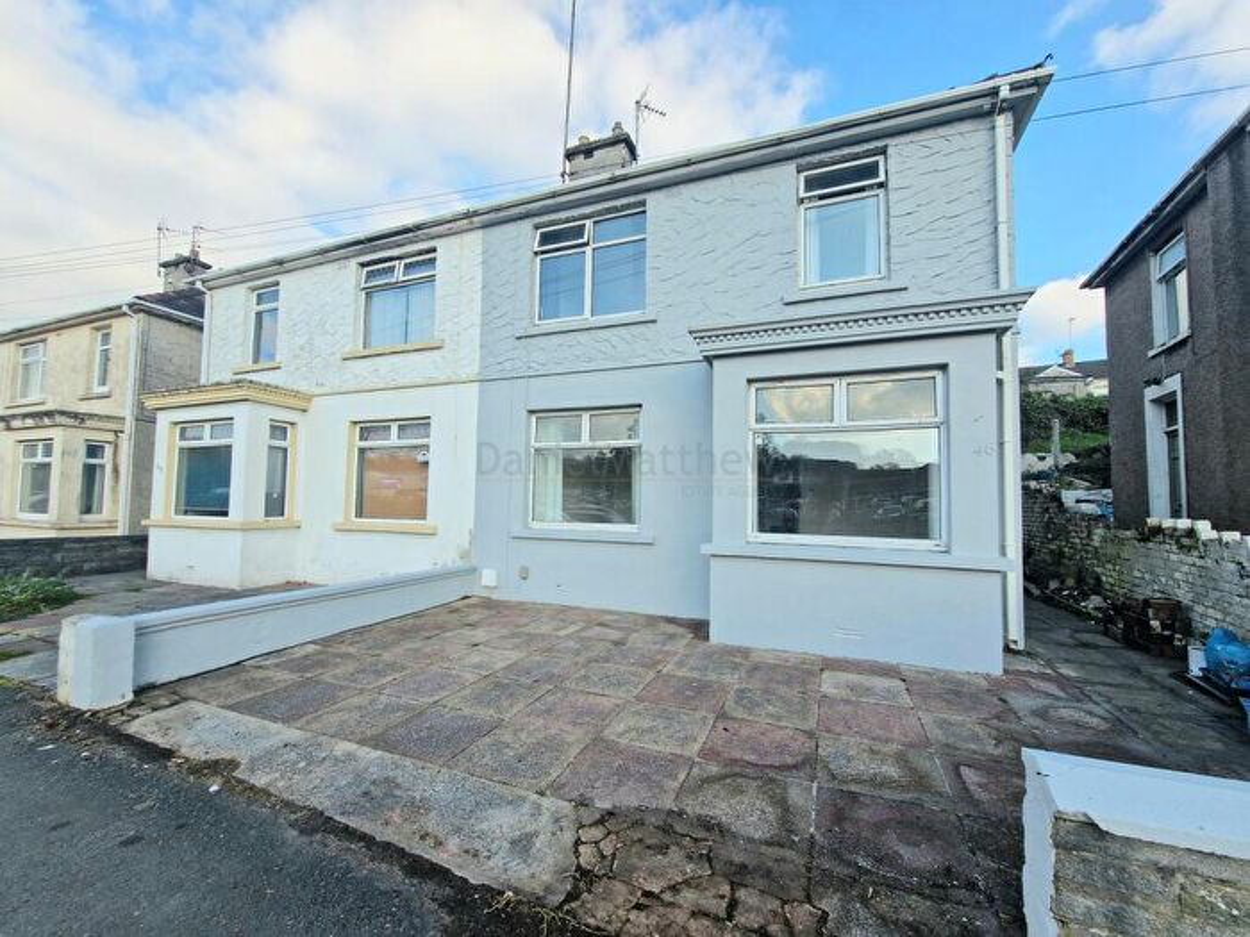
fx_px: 469
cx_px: 625
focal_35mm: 13
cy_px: 468
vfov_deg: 89.9
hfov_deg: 106.2
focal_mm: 2.2
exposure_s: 1/1111
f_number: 2.2
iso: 50
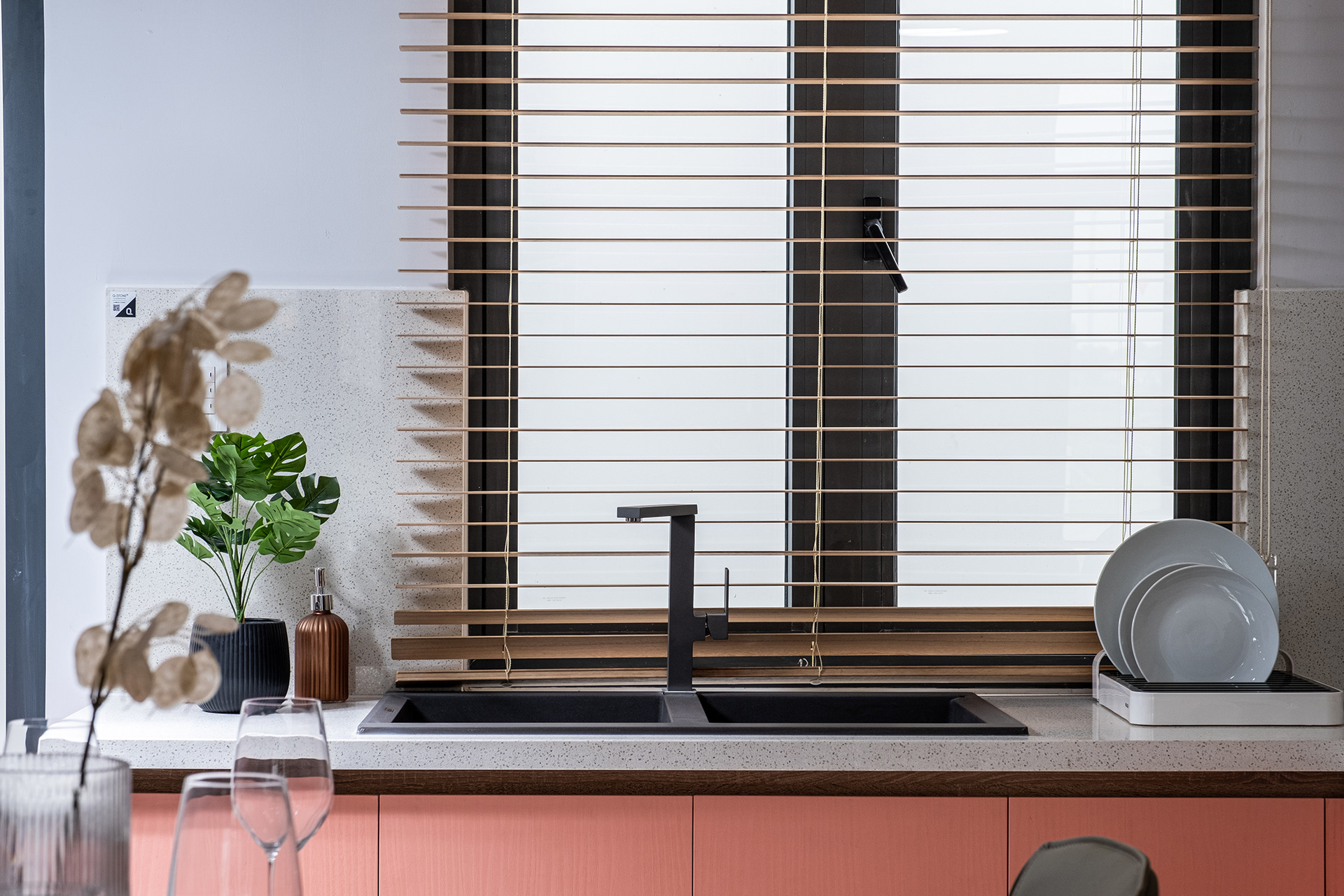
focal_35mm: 71
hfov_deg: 28.5
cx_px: 672
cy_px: 448
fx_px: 2650
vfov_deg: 19.2
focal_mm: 47
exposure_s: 1/60
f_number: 7.1
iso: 400
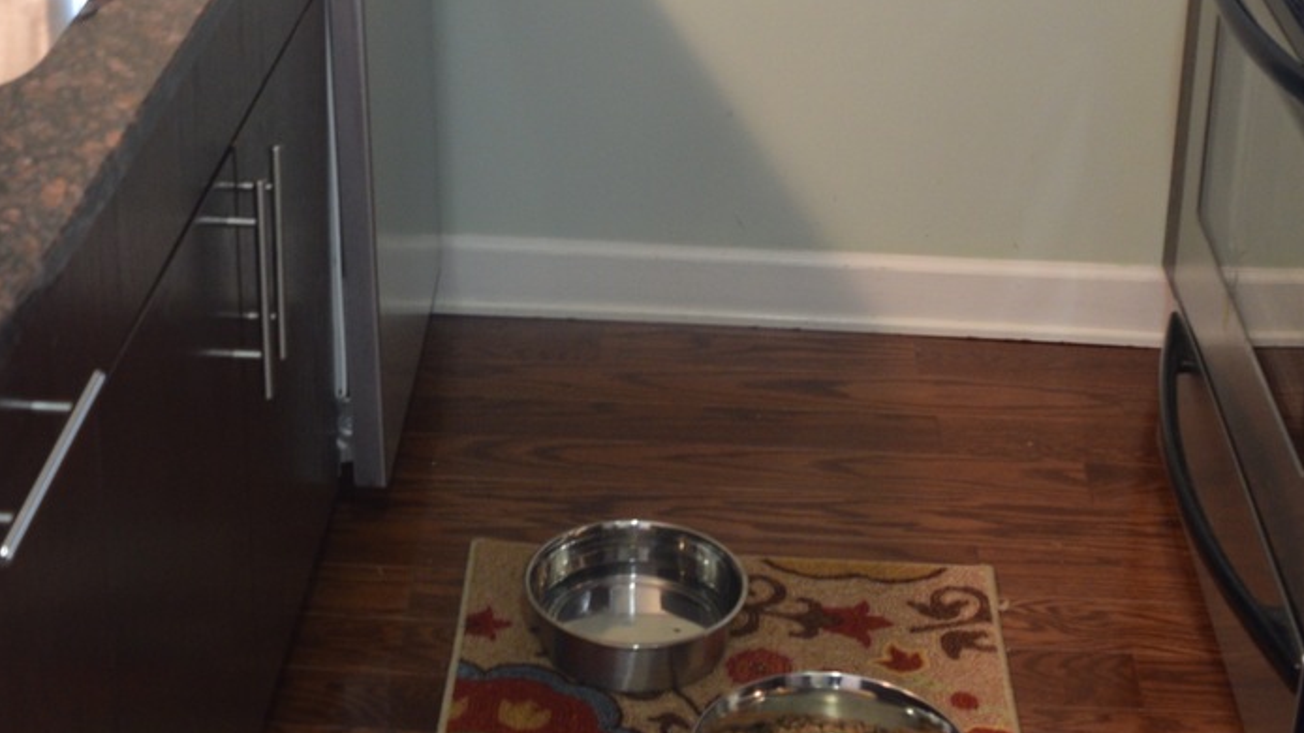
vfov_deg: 17.7
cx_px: 511
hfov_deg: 31.8
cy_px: -41
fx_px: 2282
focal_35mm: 66
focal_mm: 18
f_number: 4.5
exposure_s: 1/10
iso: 400
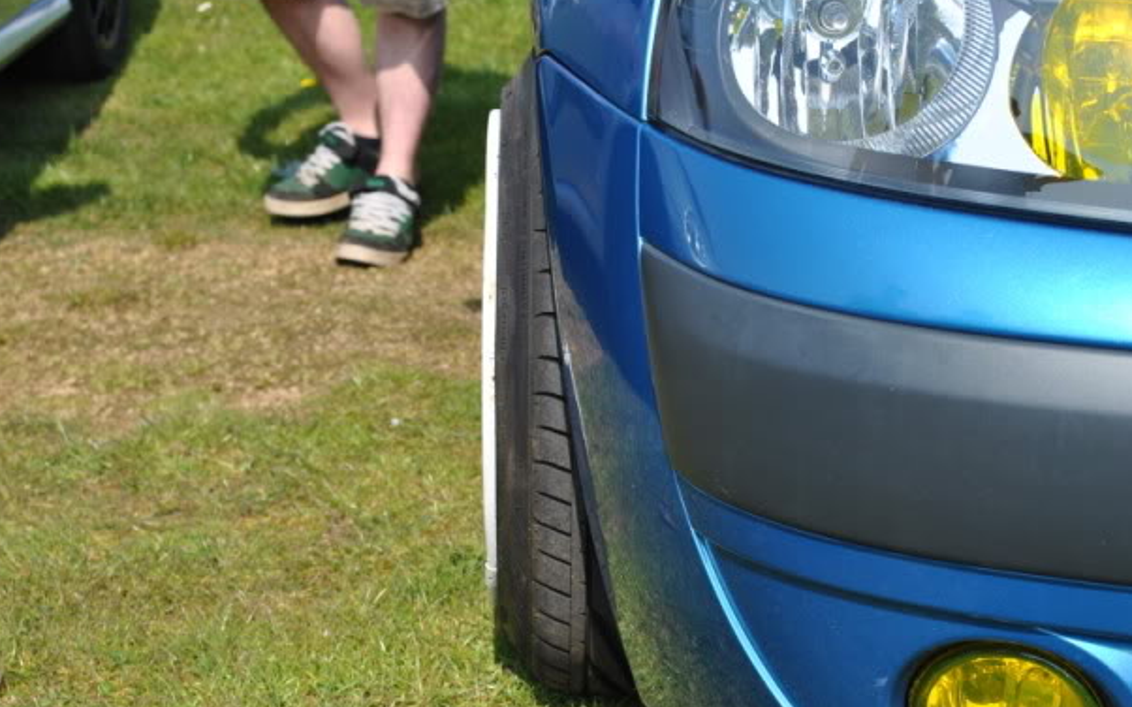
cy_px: 391
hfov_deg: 31.5
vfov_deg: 20.0
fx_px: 2005
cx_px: 571
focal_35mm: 65
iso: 100
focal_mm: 40
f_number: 8
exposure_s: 1/250
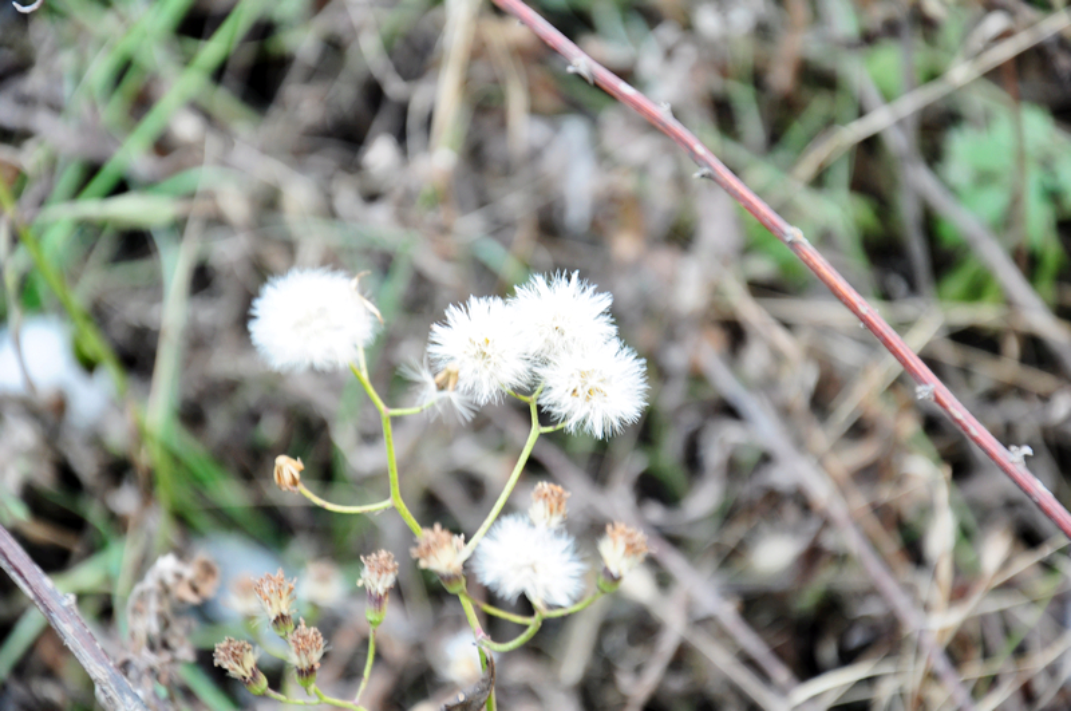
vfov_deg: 8.7
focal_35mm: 158
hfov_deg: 13.1
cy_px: 356
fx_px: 4679
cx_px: 536
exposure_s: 1/10
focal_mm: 105
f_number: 6.3
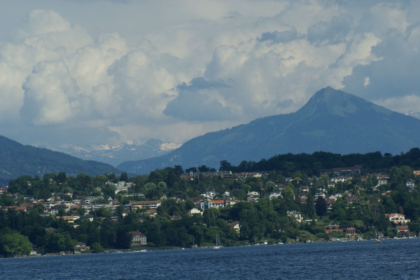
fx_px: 2800
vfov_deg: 5.7
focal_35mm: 240
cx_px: 210
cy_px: 140
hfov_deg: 8.6
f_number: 11
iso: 100
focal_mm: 160
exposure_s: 1/320
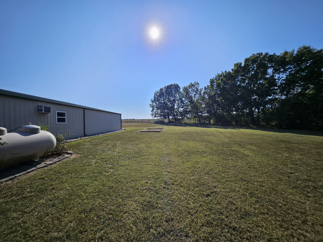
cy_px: 121
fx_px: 121
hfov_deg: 106.2
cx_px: 162
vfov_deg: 89.9
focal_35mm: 13
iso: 32
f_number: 2.2
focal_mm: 1.74
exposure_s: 1/2534
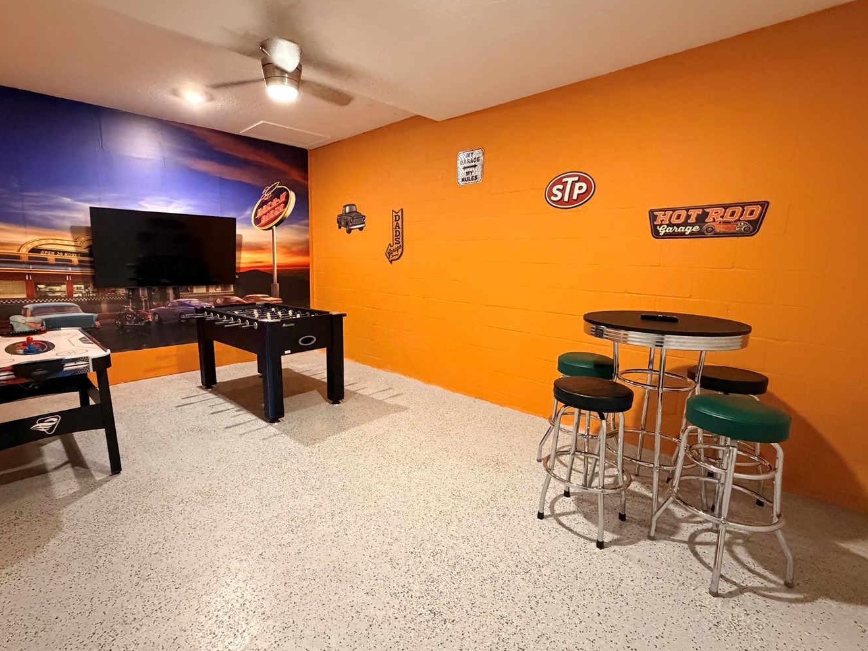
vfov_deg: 74.7
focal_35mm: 17
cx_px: 404
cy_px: 320
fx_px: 426
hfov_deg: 90.9
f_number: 2.2
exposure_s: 1/60
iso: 1000
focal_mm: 2.22
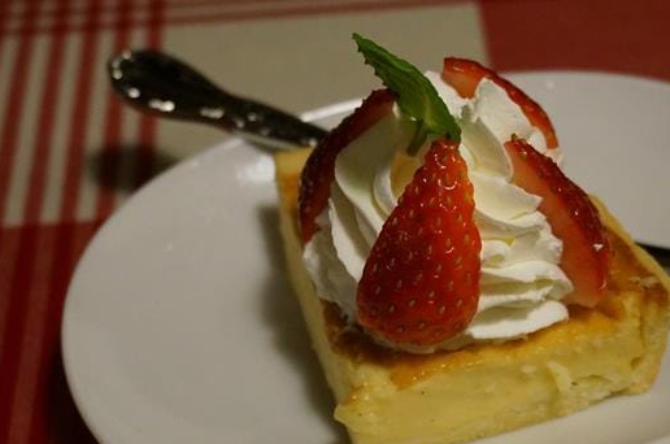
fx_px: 1426
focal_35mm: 77
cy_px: 262
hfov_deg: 26.4
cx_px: 401
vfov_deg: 17.7
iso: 3200
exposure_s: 1/125
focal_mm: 33
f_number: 5
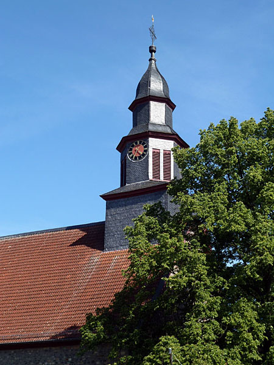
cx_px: 137
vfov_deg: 29.0
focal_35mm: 67
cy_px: 182
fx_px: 707
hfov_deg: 21.9
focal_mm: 11
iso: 80
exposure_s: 1/320
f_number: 4.1
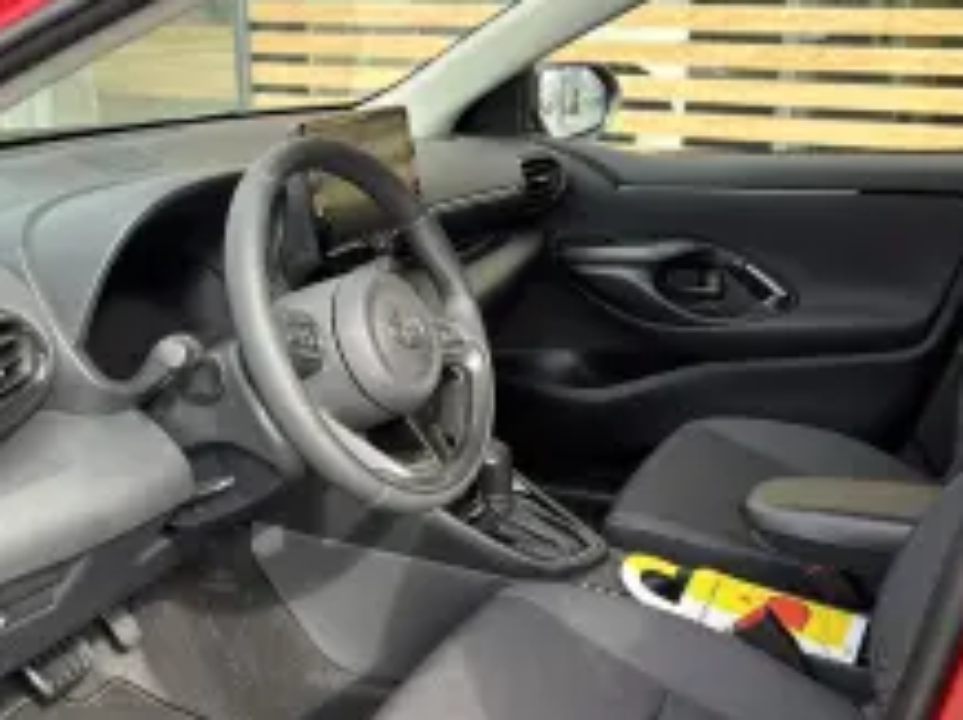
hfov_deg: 43.9
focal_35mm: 43
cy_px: 473
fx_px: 1195
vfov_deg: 33.3
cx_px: 499
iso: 50
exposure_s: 1/172
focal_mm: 5.96
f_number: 1.6
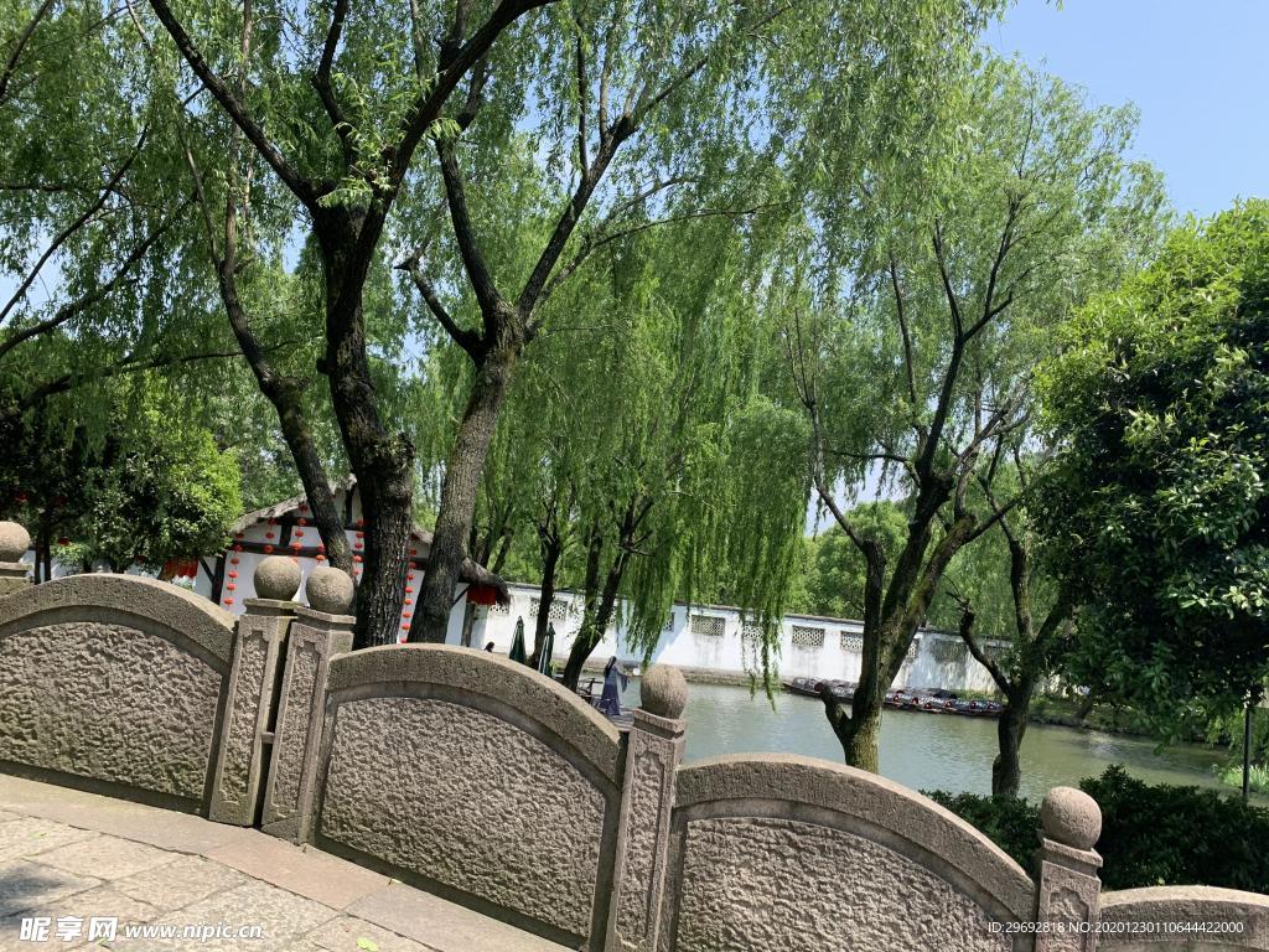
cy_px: 476
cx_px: 634
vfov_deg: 53.1
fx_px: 953
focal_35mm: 26
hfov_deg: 67.3
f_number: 1.8
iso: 25
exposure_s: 1/802
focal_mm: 4.25
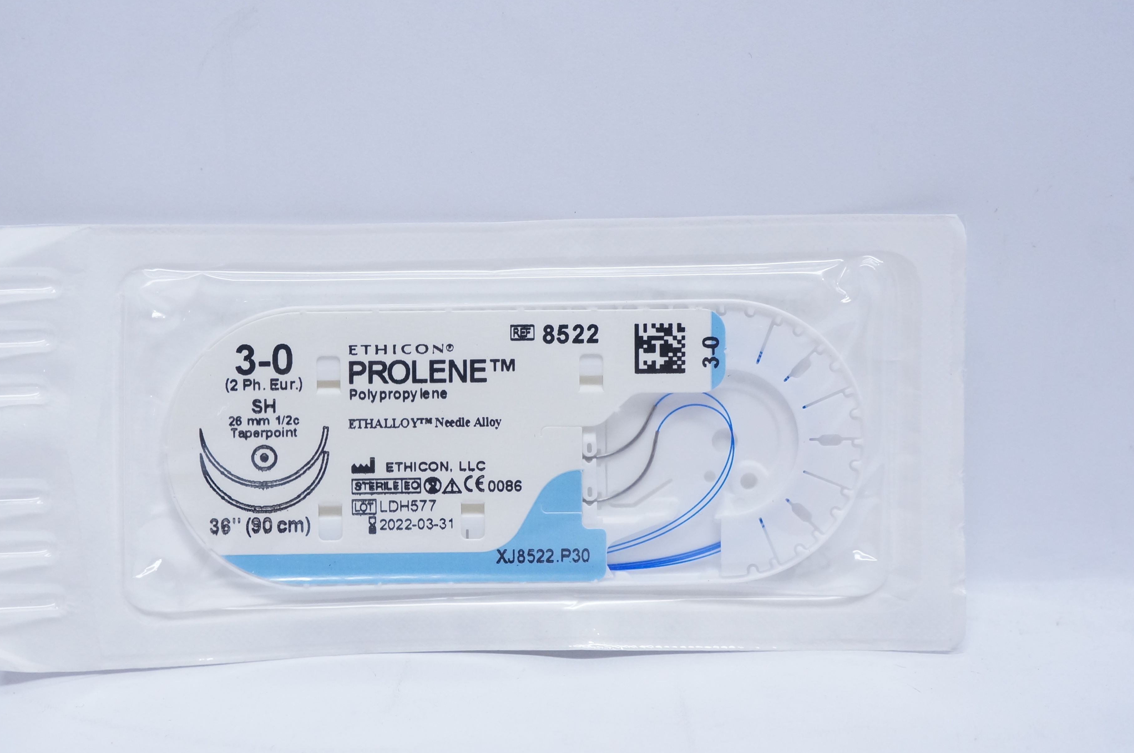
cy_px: 405
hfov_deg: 36.4
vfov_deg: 24.7
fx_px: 1720
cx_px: 492
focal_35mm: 55
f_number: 5.6
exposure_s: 1/80
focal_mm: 27
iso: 800
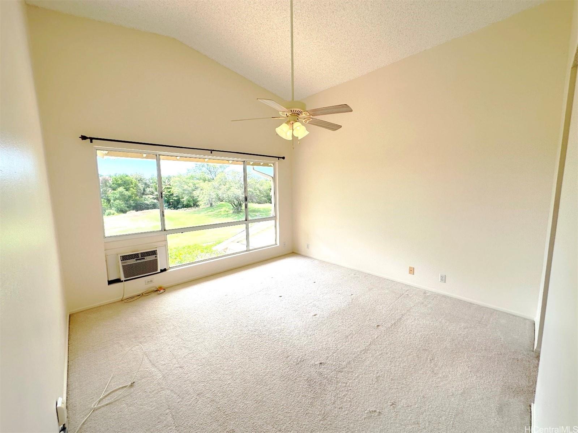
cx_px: 289
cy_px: 216
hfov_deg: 102.1
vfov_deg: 85.7
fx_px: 234
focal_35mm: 14
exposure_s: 1/198
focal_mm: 2.22
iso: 40
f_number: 2.2
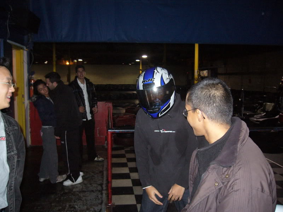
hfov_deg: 52.6
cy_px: 106
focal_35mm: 35
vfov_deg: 40.7
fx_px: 286
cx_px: 142
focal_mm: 5.8
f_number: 2.8
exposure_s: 1/60
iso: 400
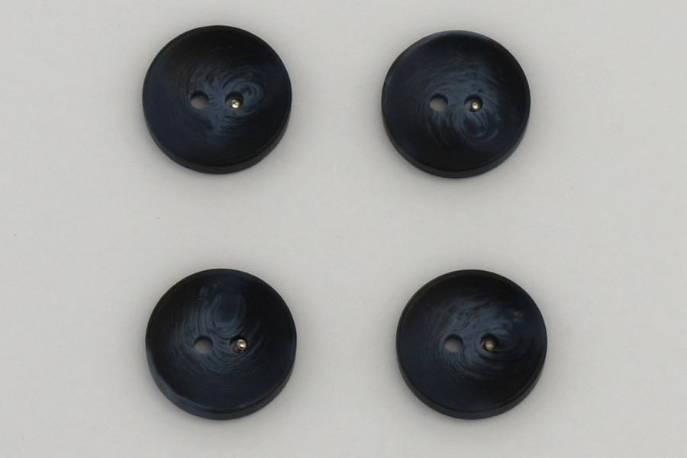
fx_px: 1574
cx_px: 344
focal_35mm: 82
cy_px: 229
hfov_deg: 24.6
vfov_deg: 16.6
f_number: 9
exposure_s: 1/500
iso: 200
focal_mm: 55
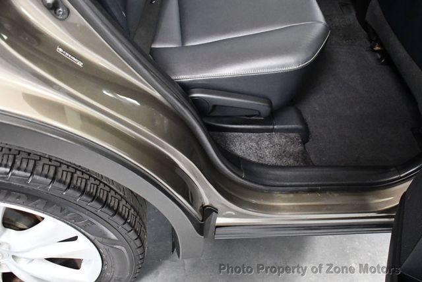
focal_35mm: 36
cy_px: 141
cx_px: 211
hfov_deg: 53.1
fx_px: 422
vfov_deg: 36.9
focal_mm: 18
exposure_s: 1/60
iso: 5000
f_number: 3.5
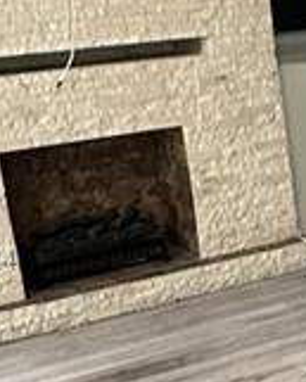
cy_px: 259
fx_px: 1154
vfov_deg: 18.7
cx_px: 648
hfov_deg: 12.8
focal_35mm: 102
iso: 640
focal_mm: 2.22
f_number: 2.2
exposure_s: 1/60
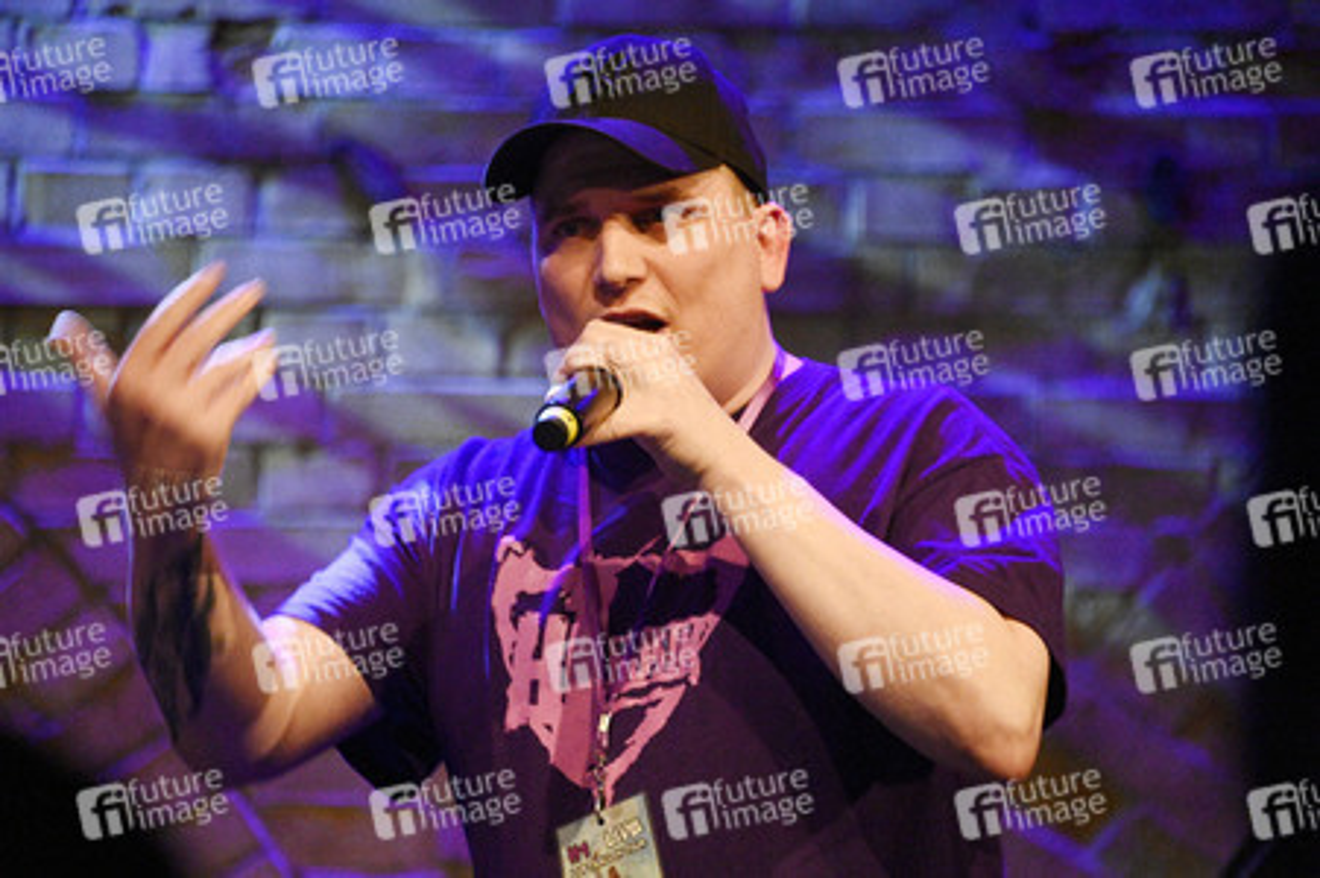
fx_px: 10992
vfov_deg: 4.6
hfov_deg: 6.9
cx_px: 660
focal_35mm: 300
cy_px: 439
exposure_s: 1/160
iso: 25600
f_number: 5.6
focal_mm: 300
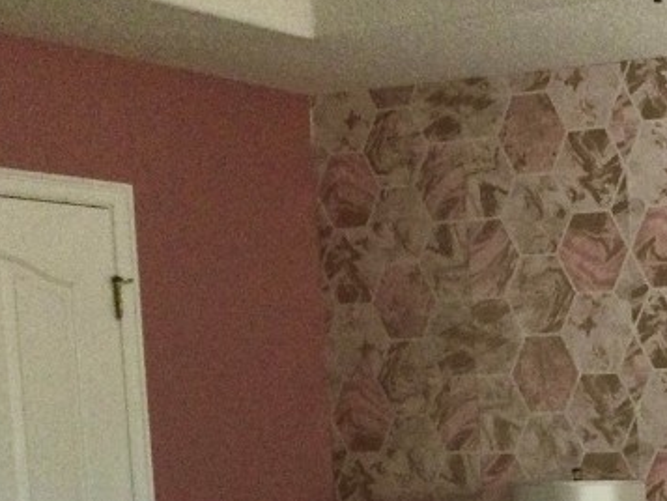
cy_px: 619
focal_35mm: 89
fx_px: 1715
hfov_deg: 19.7
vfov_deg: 15.9
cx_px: 936
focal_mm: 3.3
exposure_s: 1/30
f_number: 2.4
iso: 100
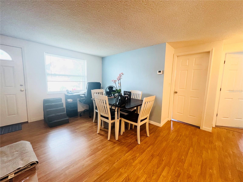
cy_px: 91
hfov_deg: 106.2
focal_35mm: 13
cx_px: 122
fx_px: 91
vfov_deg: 89.9
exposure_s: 1/60
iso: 200
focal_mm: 1.57
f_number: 1.8
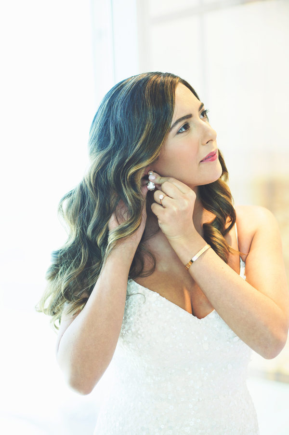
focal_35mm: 50
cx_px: 144
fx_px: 603
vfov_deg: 39.6
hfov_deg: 27.0
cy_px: 218
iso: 400
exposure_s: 1/250
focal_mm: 50
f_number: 2.5
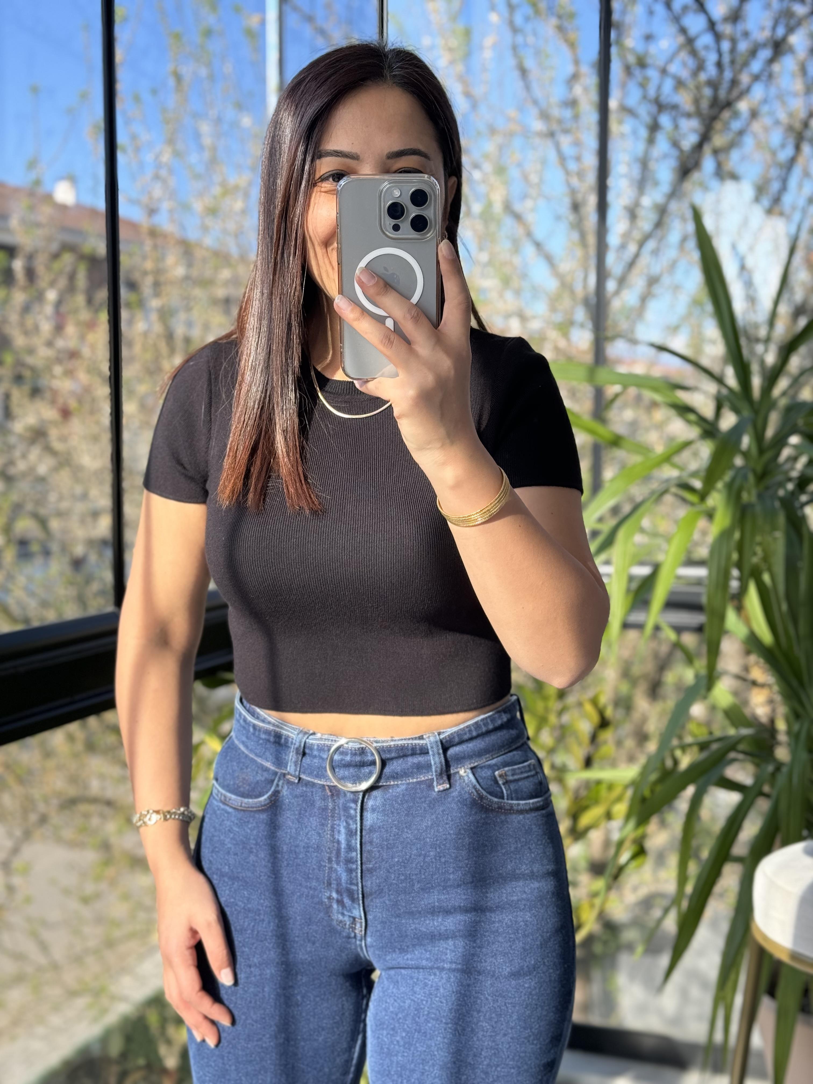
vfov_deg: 39.7
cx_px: 406
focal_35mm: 48
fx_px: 1503
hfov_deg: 30.3
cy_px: 542
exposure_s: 1/349
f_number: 1.78
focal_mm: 6.86
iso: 64
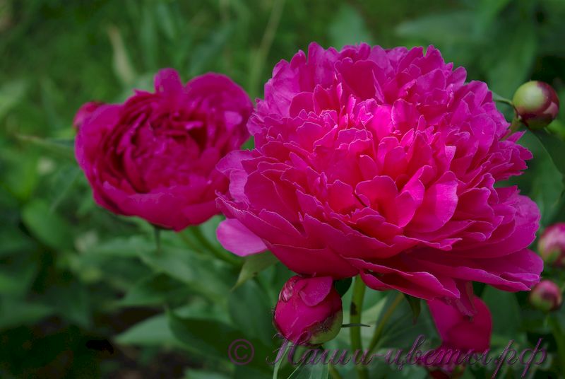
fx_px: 1053
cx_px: 282
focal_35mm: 67
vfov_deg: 20.4
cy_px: 190
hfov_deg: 30.0
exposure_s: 1/90
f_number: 6.7
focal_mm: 45
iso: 100
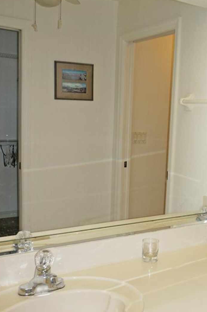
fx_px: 381
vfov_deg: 44.5
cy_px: 173
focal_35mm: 44
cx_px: 172
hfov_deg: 29.6
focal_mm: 16
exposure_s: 1/60
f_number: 4
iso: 160
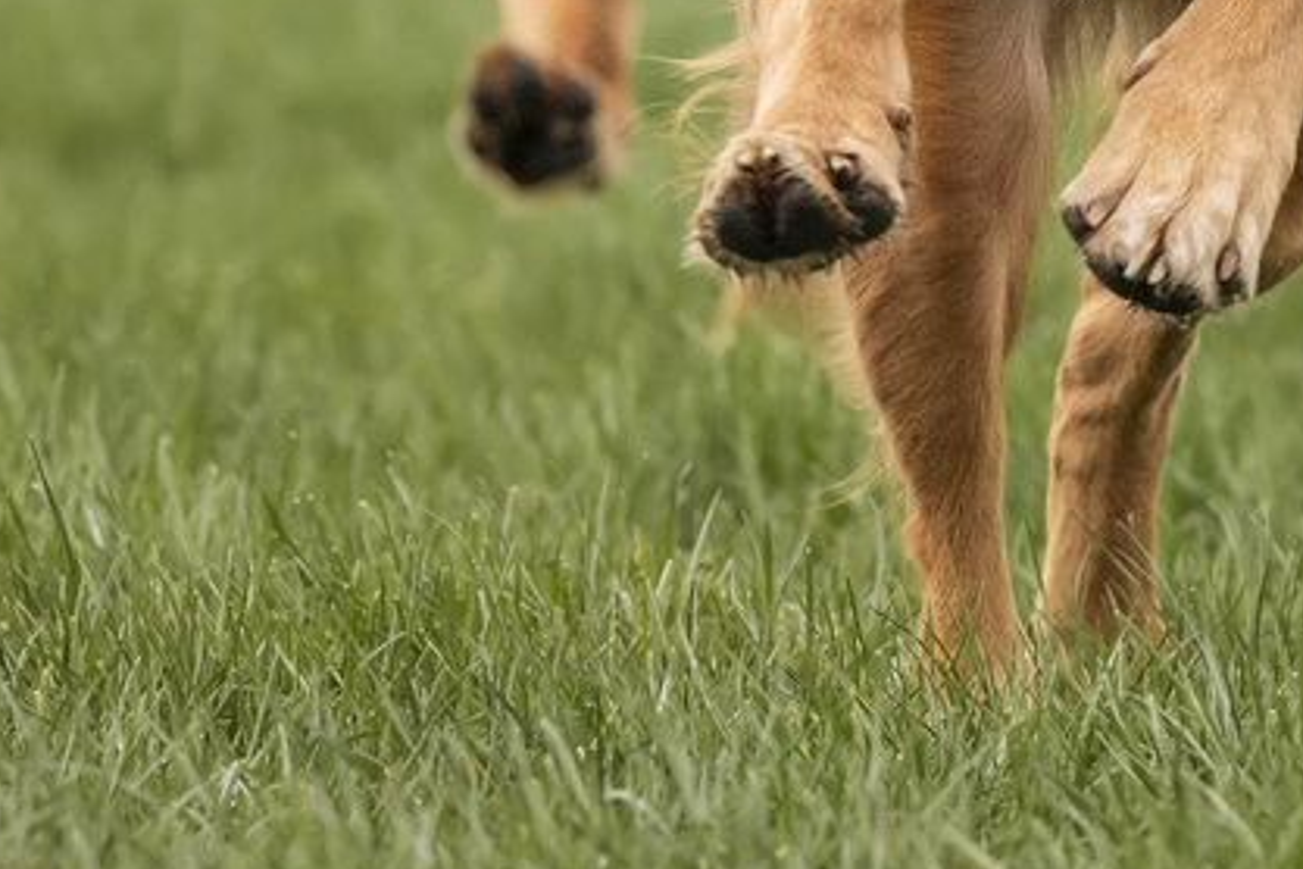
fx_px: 27759
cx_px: 1150
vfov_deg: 1.8
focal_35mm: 767
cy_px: -574
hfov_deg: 2.7
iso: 1600
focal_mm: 200
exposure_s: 1/1250
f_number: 5.6
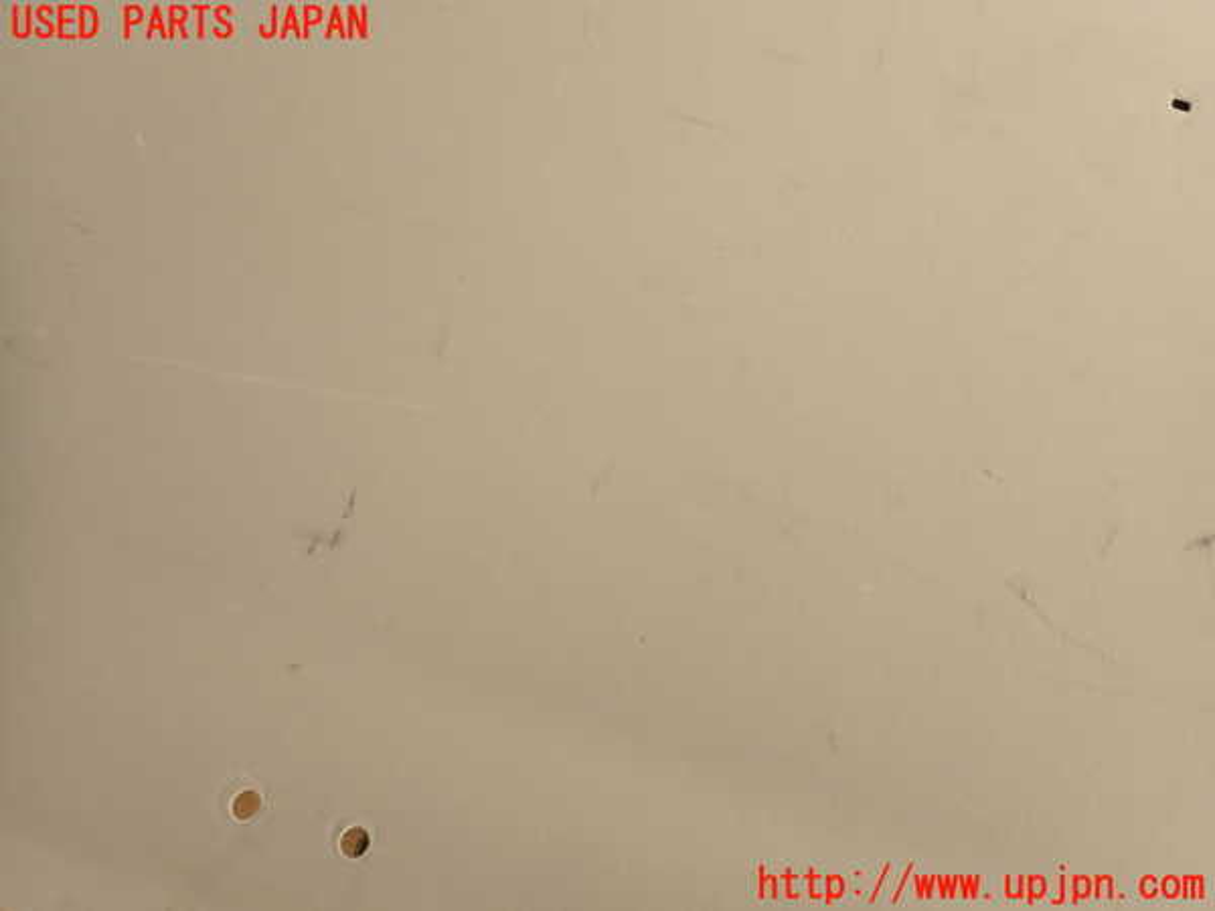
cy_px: 456
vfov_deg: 54.9
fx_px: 877
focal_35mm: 25
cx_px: 608
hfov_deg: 69.4
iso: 100
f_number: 2.8
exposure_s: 1/640
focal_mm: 4.5
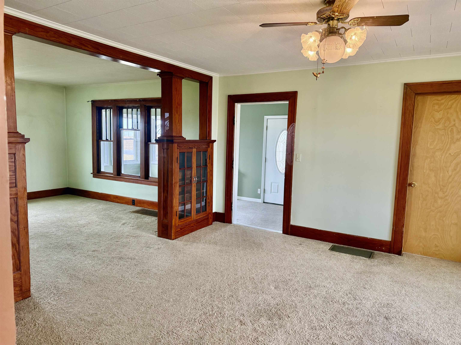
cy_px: 172
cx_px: 230
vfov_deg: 56.8
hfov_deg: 71.6
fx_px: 320
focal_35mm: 24
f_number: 1.78
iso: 200
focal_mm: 6.76
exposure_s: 1/153
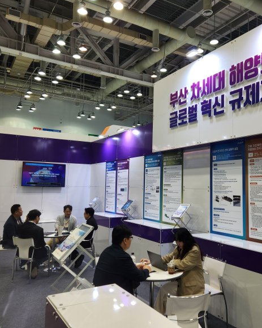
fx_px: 301
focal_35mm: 31
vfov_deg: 57.2
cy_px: 159
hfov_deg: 46.8
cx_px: 158
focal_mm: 5.4
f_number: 1.8
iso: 64
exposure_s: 1/120
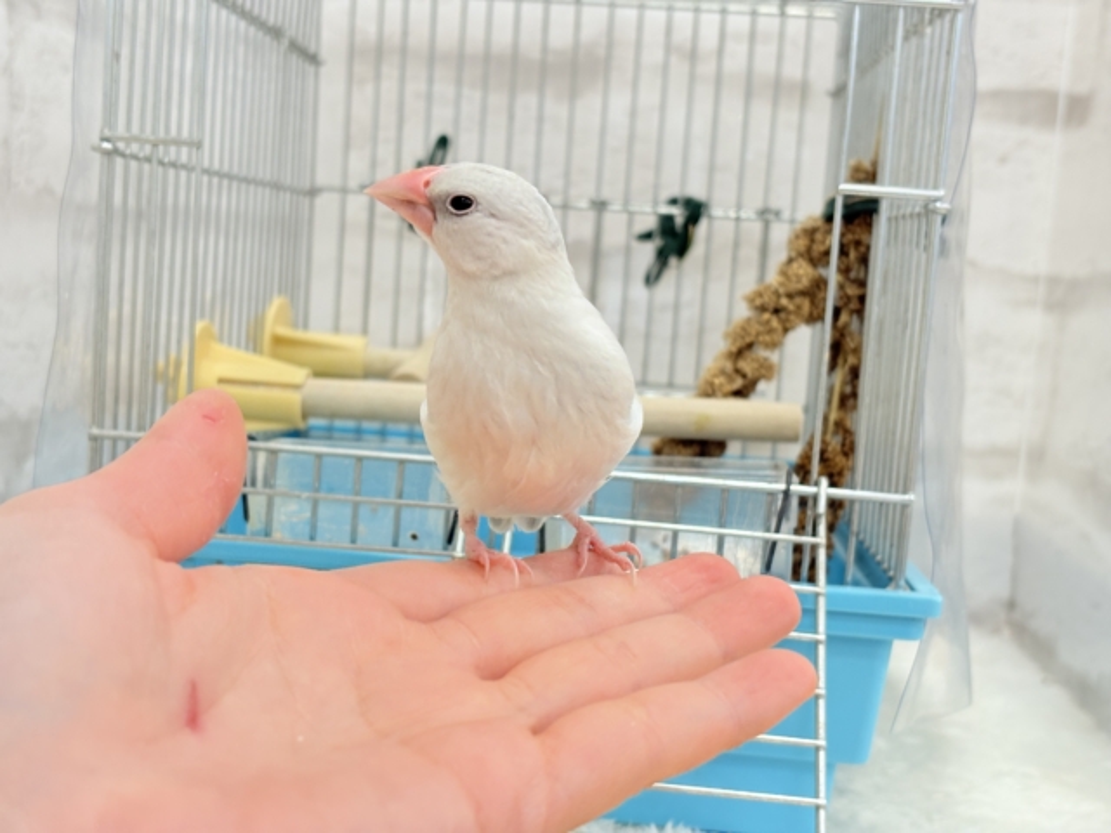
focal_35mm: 52
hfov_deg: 36.8
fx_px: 1669
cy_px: 416
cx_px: 556
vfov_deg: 28.0
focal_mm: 5.96
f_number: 1.6
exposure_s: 1/100
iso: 100
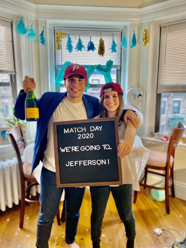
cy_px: 124
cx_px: 93
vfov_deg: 67.3
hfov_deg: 53.1
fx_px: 186
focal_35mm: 26
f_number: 1.8
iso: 200
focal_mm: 4.25
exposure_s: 1/60
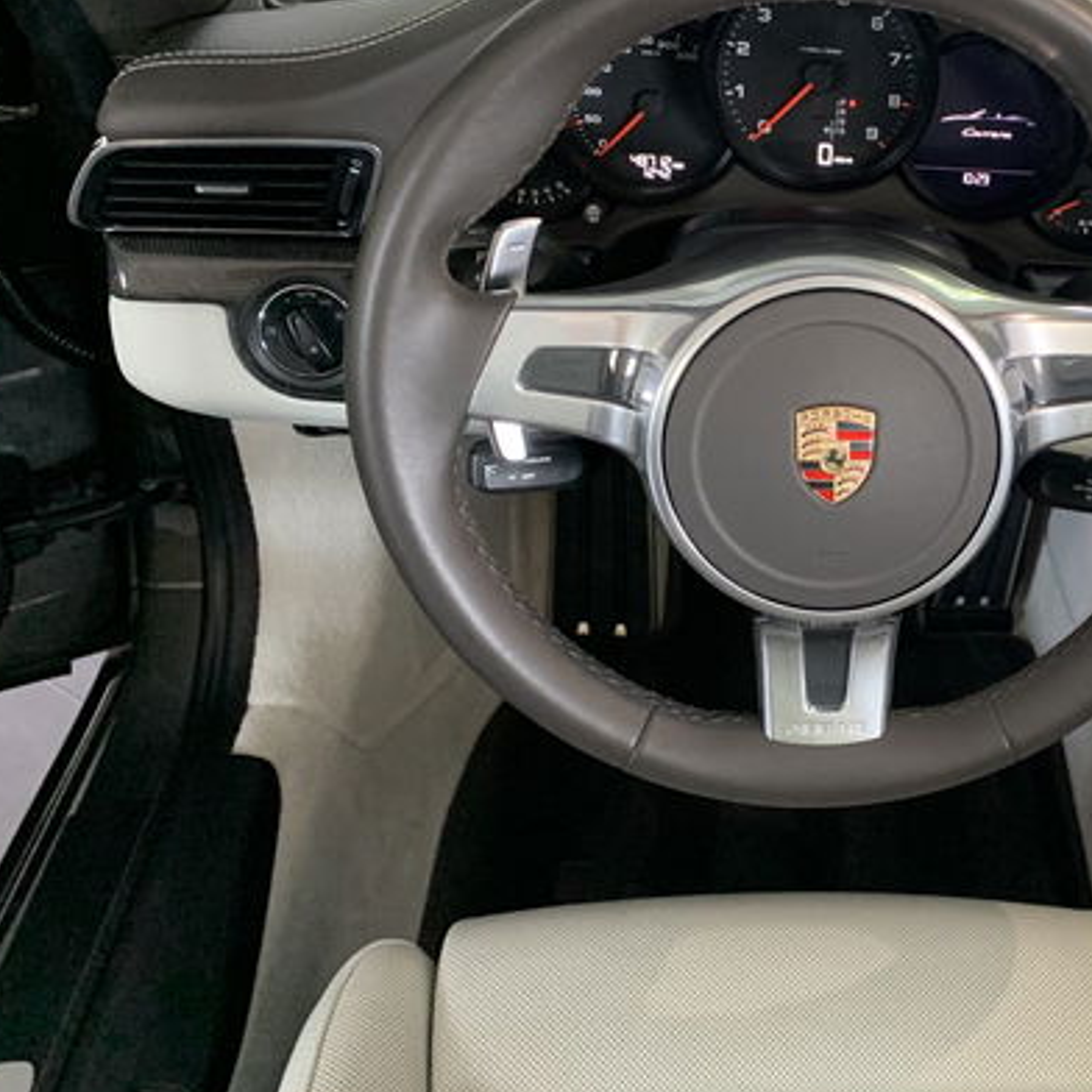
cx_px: 983
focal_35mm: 45
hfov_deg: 35.3
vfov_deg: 37.5
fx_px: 1606
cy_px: 479
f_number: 1.8
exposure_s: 1/53
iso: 400
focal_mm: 4.25
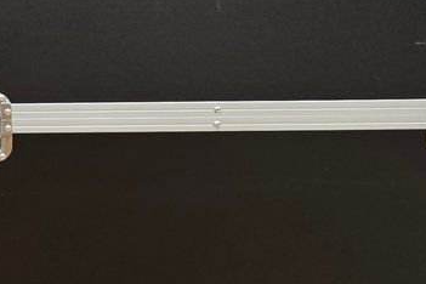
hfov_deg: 18.2
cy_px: -220
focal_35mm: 103
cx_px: -158
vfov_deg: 12.2
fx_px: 1219
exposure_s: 1/120
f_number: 1.7
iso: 64
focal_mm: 6.3
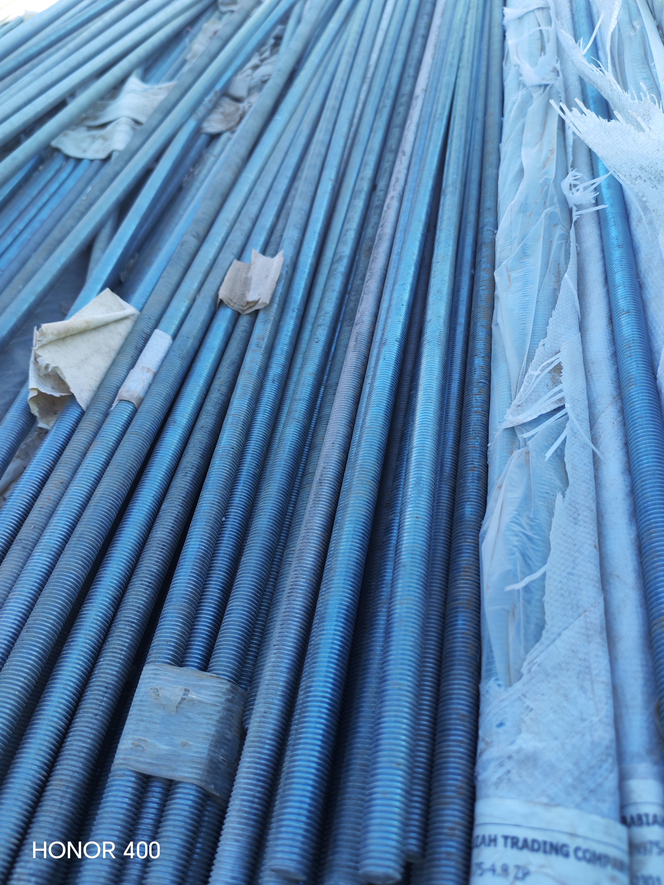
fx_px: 691
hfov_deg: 51.4
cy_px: 442
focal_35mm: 27
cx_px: 332
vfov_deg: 65.3
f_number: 1.9
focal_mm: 6.12
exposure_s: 1/100
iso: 50
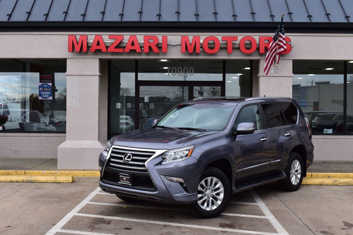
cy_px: 118
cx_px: 176
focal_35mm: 46
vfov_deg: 28.9
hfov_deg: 42.3
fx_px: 456
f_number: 10
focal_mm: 31
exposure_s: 1/320
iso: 400
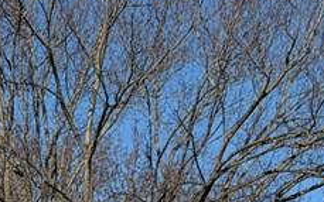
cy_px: 499
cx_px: 96
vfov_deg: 5.5
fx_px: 2013
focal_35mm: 228
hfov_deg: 9.2
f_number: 1.78
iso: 64
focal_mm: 6.76
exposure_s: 1/7143
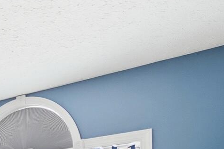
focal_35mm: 63
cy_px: 225
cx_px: -130
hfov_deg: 23.7
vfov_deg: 18.9
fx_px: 391
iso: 100
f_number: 4
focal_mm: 10
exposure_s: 1/250
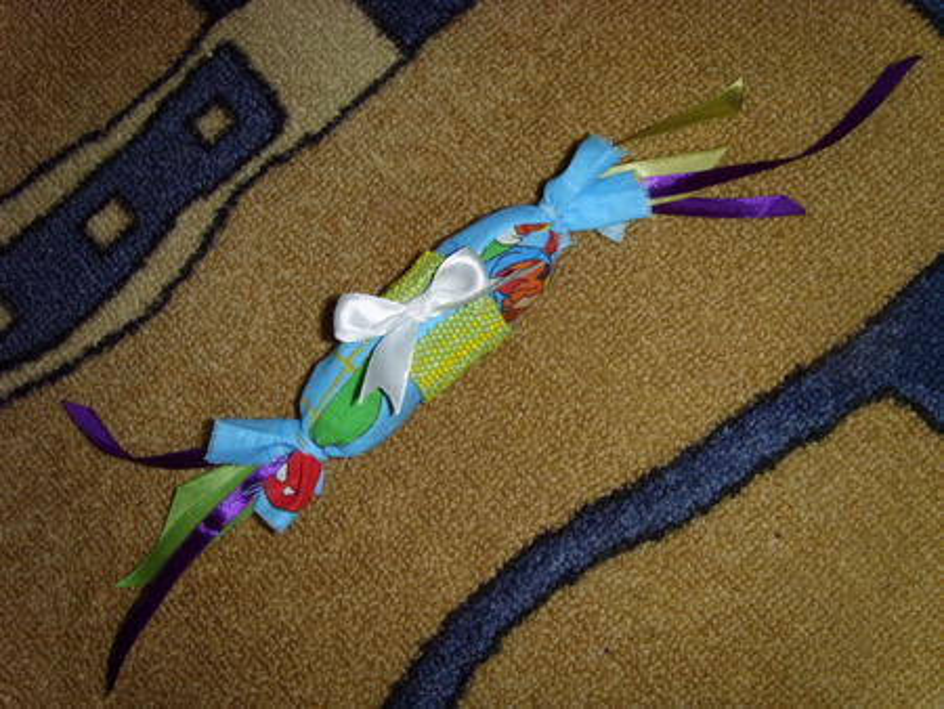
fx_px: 846
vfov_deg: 45.5
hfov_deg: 58.3
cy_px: 354
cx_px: 472
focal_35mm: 31
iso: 50
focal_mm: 6.3
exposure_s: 1/30
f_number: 6.3
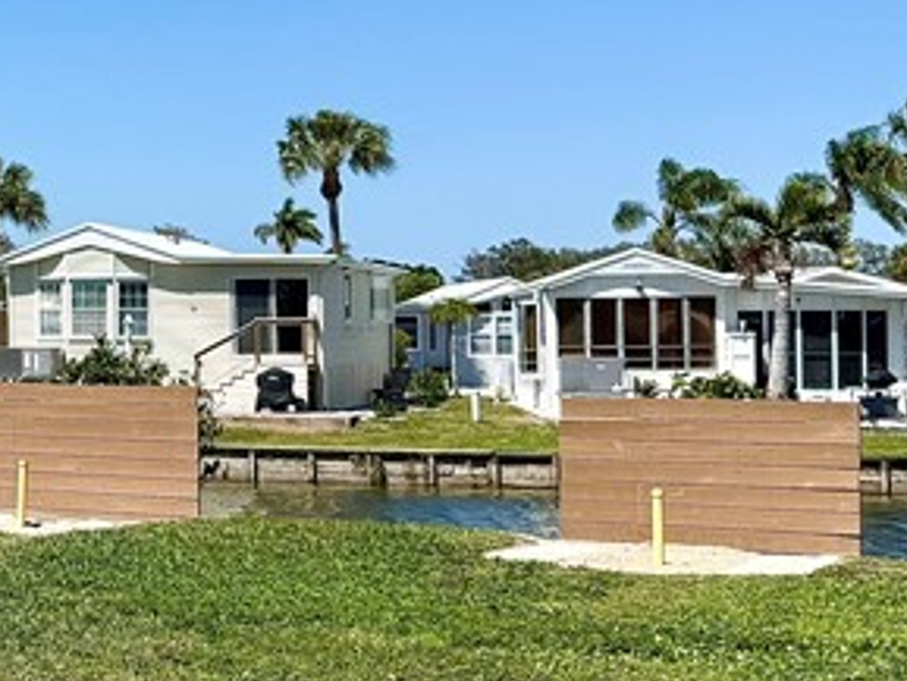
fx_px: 2228
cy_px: 273
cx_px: -443
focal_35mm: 85
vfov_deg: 17.4
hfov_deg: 20.0
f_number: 1.78
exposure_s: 1/6173
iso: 80
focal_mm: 6.76
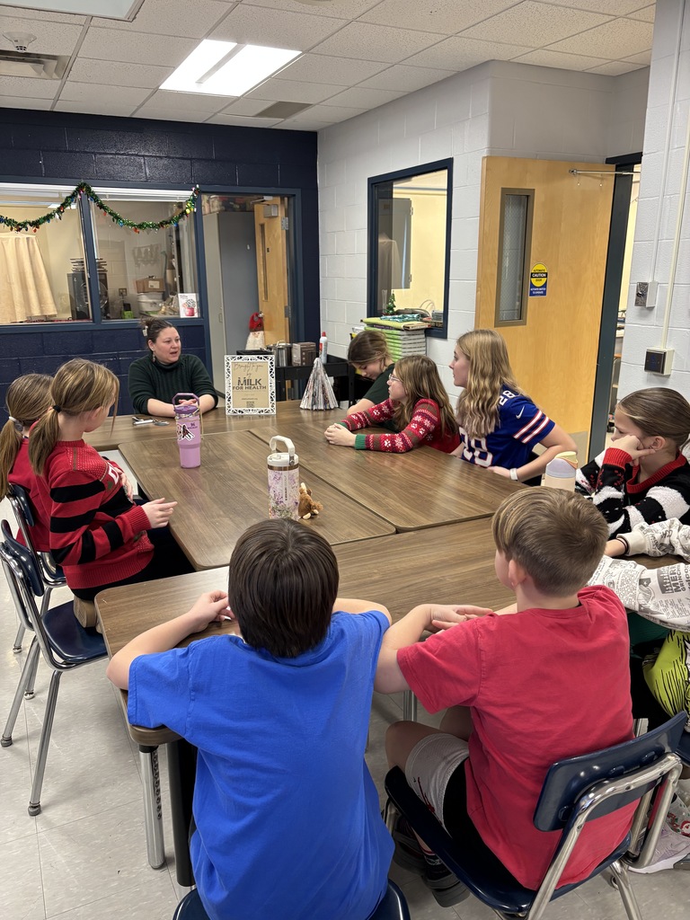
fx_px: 691
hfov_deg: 53.1
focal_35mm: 26
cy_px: 460
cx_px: 345
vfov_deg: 67.3
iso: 160
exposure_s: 1/60
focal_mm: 5.96
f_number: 1.6
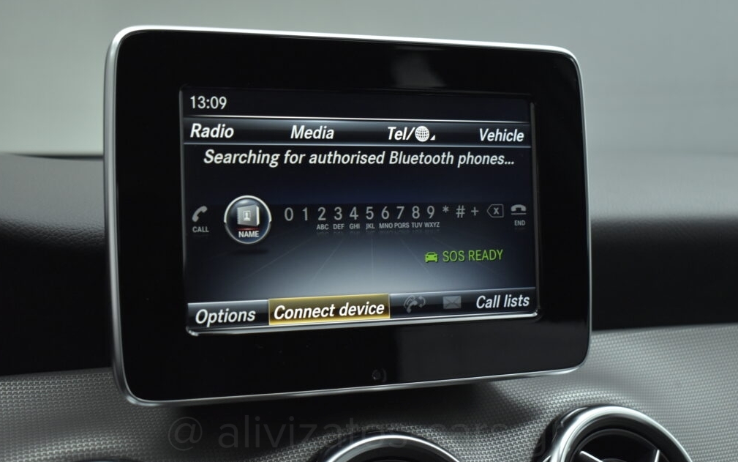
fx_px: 1187
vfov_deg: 22.0
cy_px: 220
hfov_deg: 34.5
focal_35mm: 59
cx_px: 365
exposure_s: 1/80
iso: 1600
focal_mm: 38
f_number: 4.8
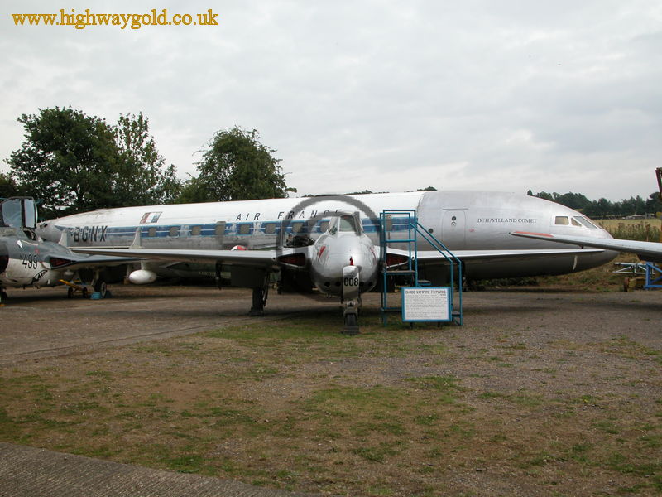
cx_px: 331
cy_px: 248
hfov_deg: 52.6
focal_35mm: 35
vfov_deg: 40.7
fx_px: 669
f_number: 6.3
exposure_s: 1/346
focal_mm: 8.9
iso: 100
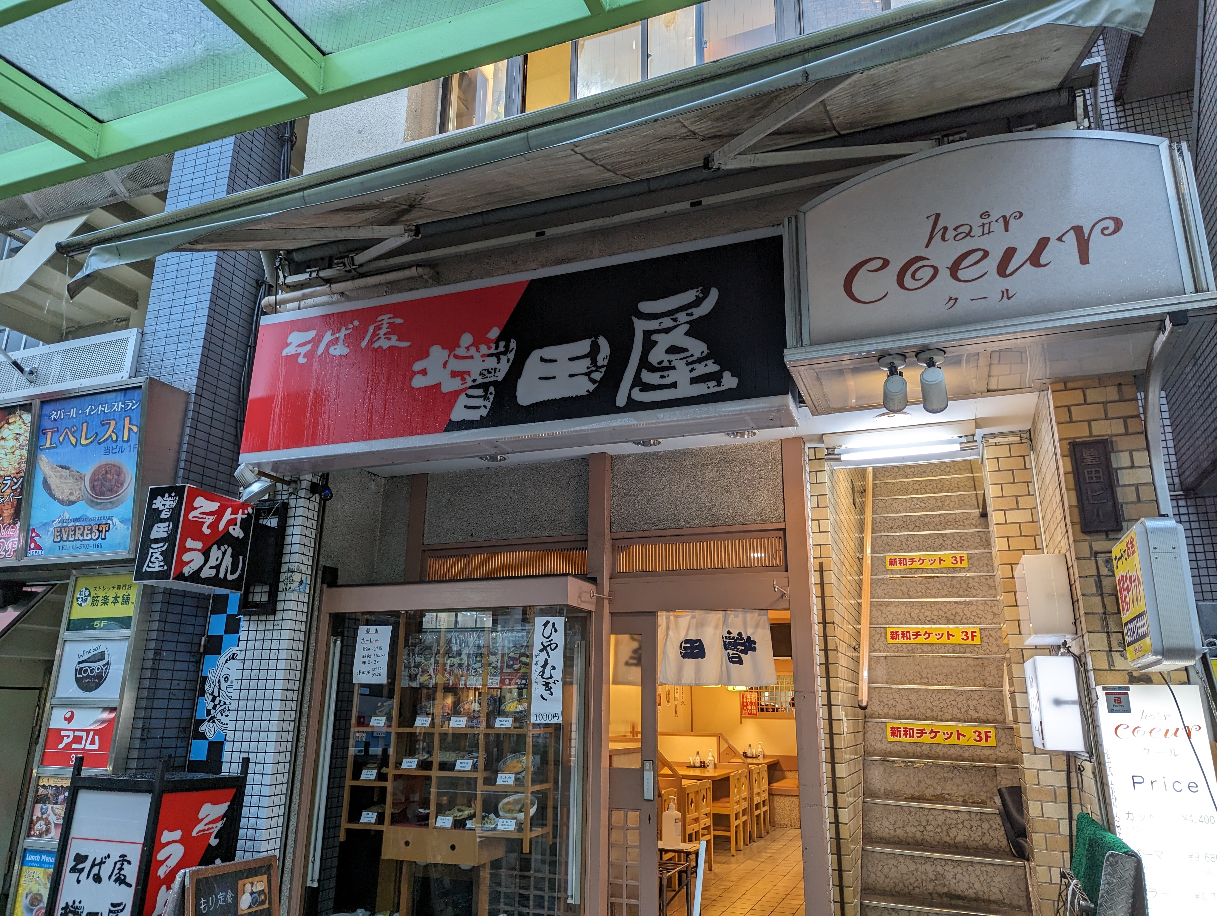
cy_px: 458
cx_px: 608
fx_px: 845
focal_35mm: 24
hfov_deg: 71.5
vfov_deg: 56.9
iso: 91
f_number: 1.85
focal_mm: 6.81
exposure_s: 1/33.3
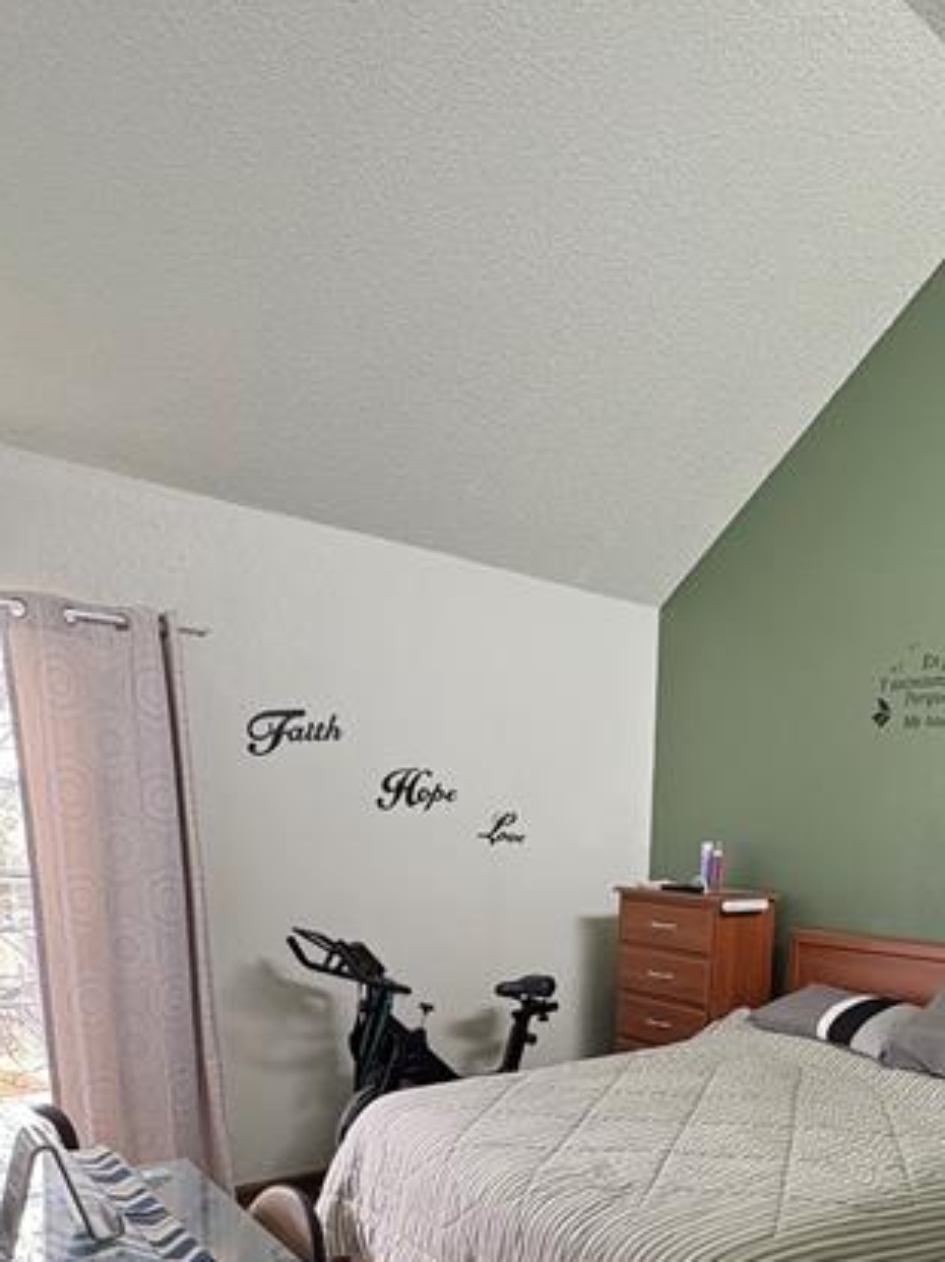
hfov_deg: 52.3
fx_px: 947
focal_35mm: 26
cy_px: 1012
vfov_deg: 61.7
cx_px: 602
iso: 250
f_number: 2.2
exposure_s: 1/81
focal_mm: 2.22
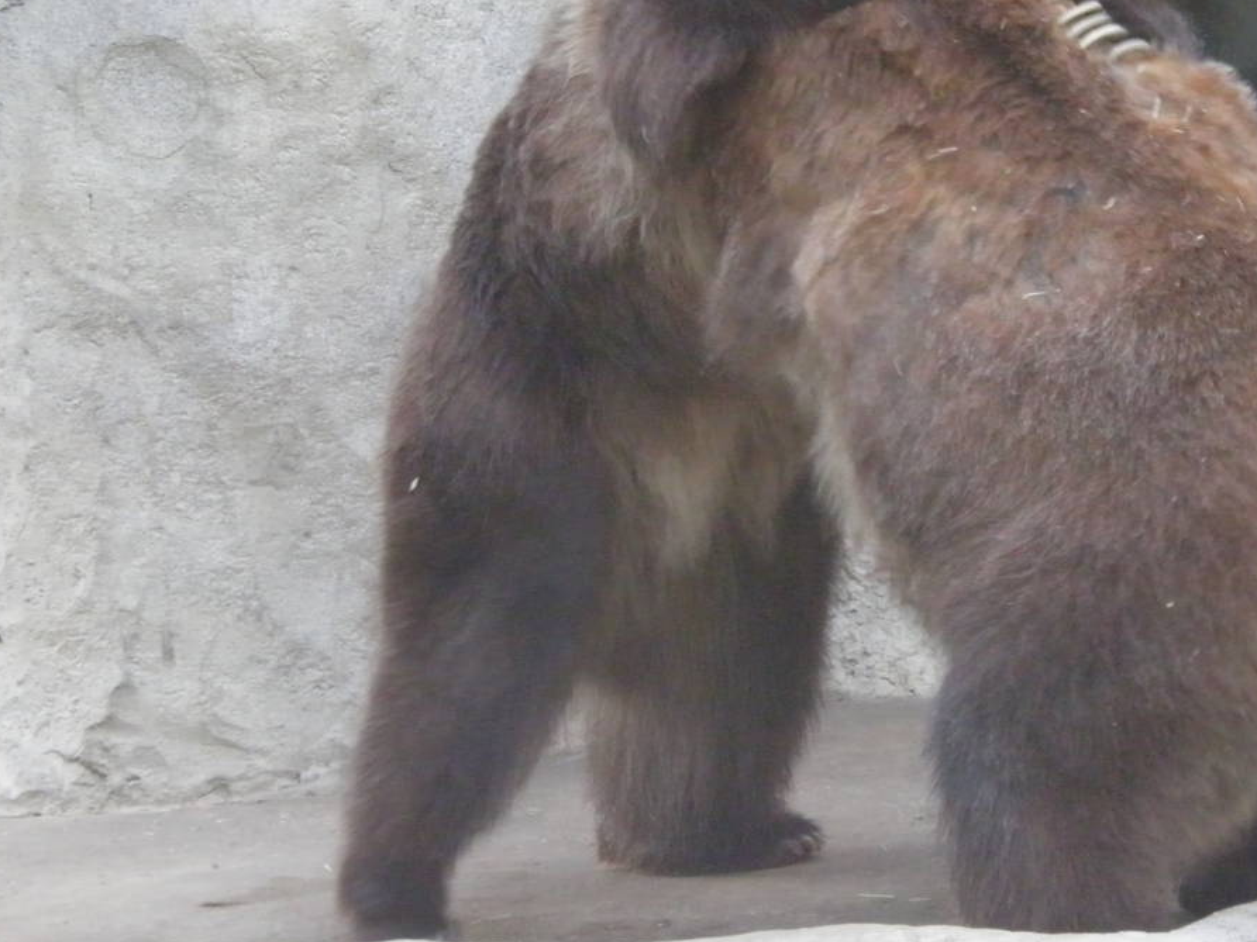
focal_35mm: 253
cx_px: 909
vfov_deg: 5.9
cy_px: 146
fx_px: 9187
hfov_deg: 7.8
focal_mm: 25.4
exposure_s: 1/60
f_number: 4
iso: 400
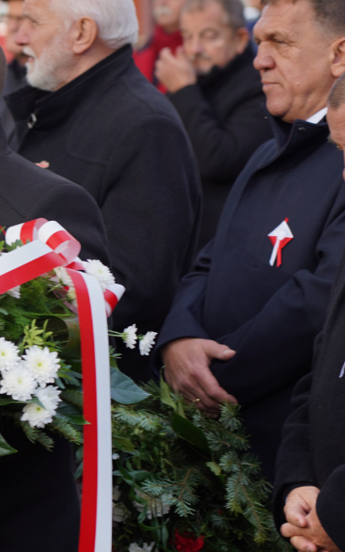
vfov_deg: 10.2
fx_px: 3098
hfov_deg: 6.3
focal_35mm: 206
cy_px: 234
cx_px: -104
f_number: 4
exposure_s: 1/200
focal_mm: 105
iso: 100
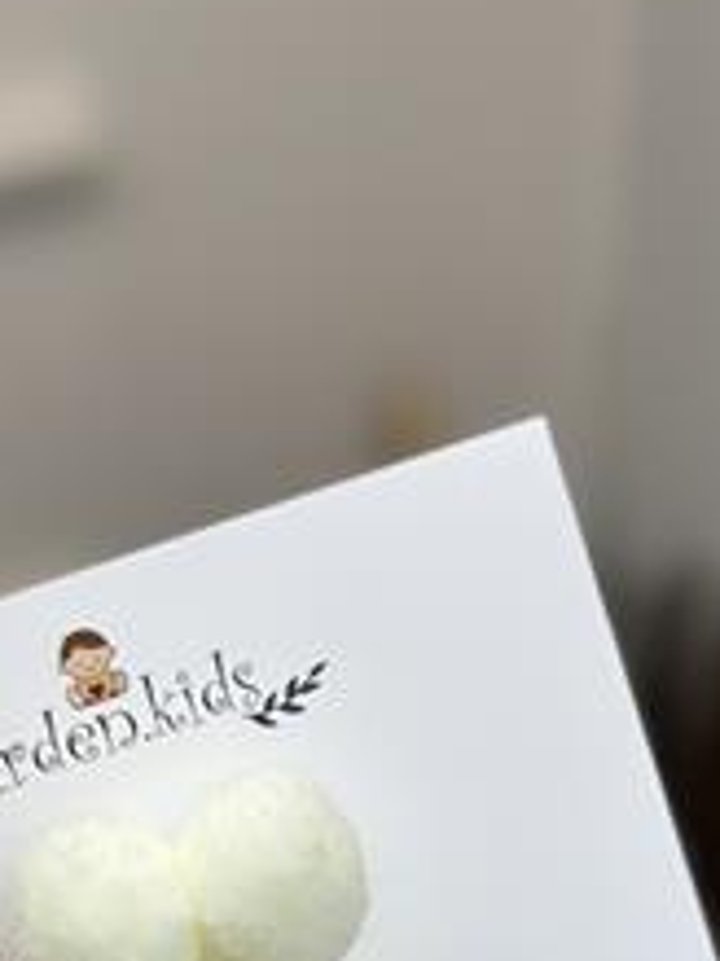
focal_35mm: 117
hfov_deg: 12.6
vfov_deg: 16.4
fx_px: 3248
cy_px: 1038
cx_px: 171
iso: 80
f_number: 1.78
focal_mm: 6.86
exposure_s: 1/186
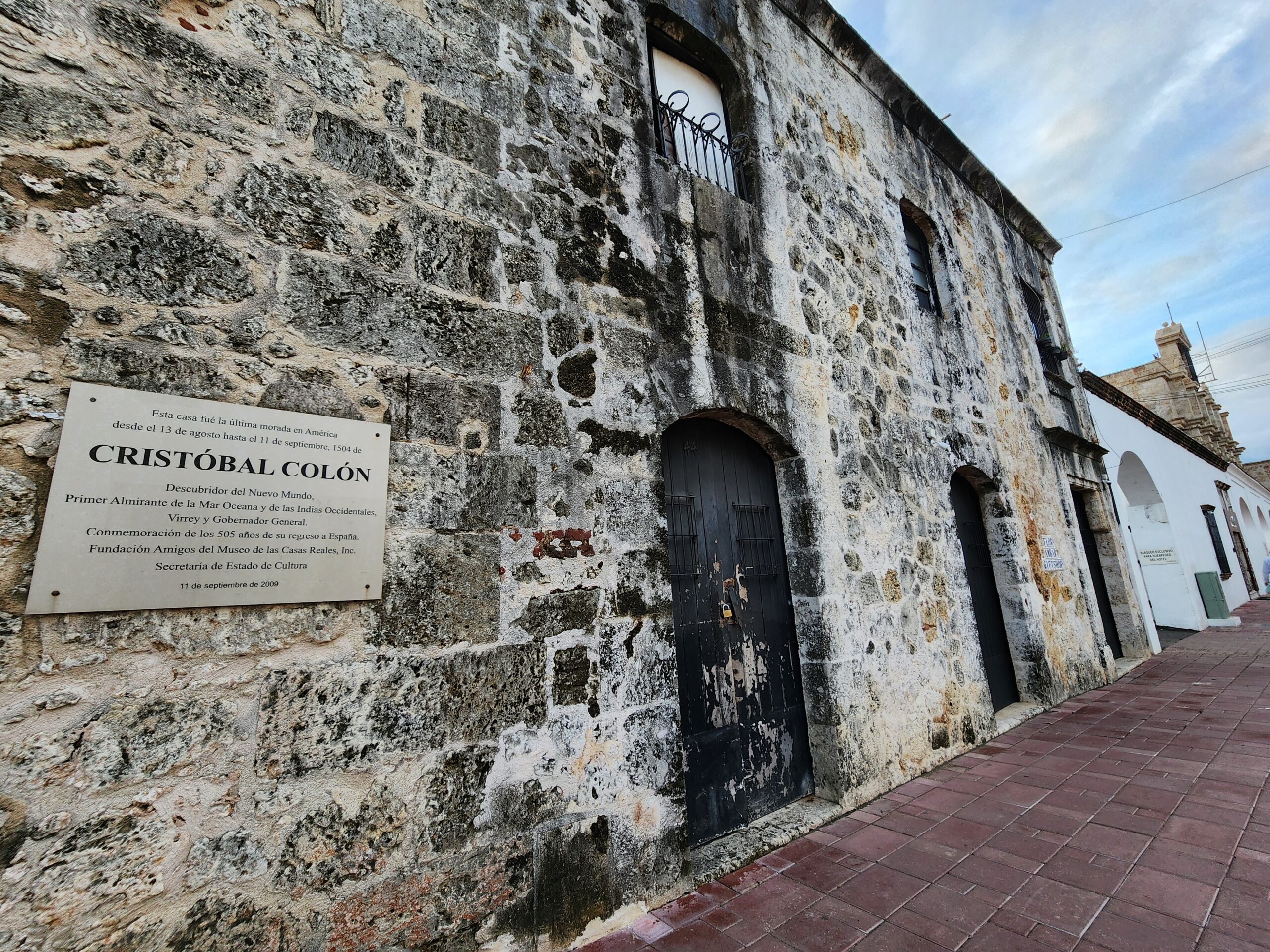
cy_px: 476
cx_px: 635
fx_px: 477
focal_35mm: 13
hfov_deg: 106.2
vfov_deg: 89.9
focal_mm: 2.2
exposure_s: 1/120
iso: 80
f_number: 2.2
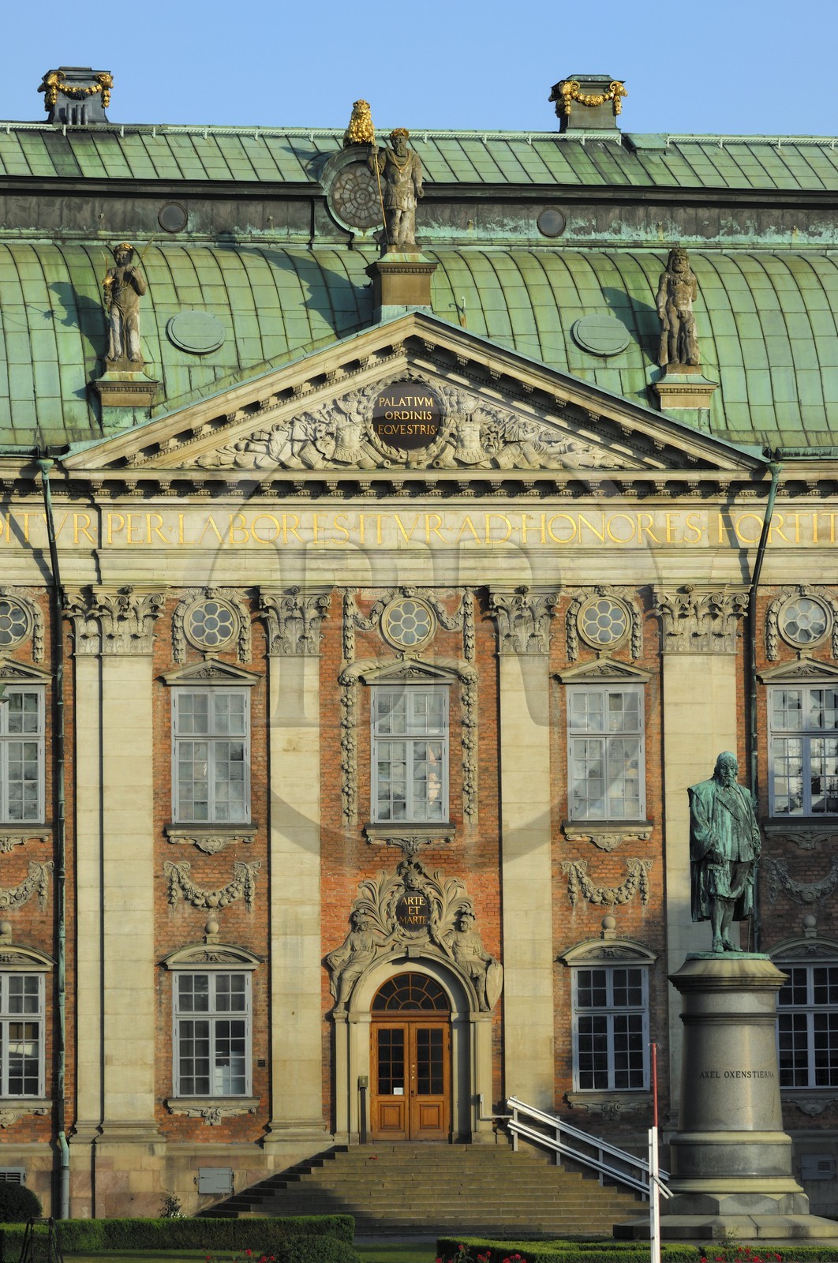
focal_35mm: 210
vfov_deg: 9.8
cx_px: 419
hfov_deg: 6.5
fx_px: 7354
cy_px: 632
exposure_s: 1/250
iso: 100
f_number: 8
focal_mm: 140
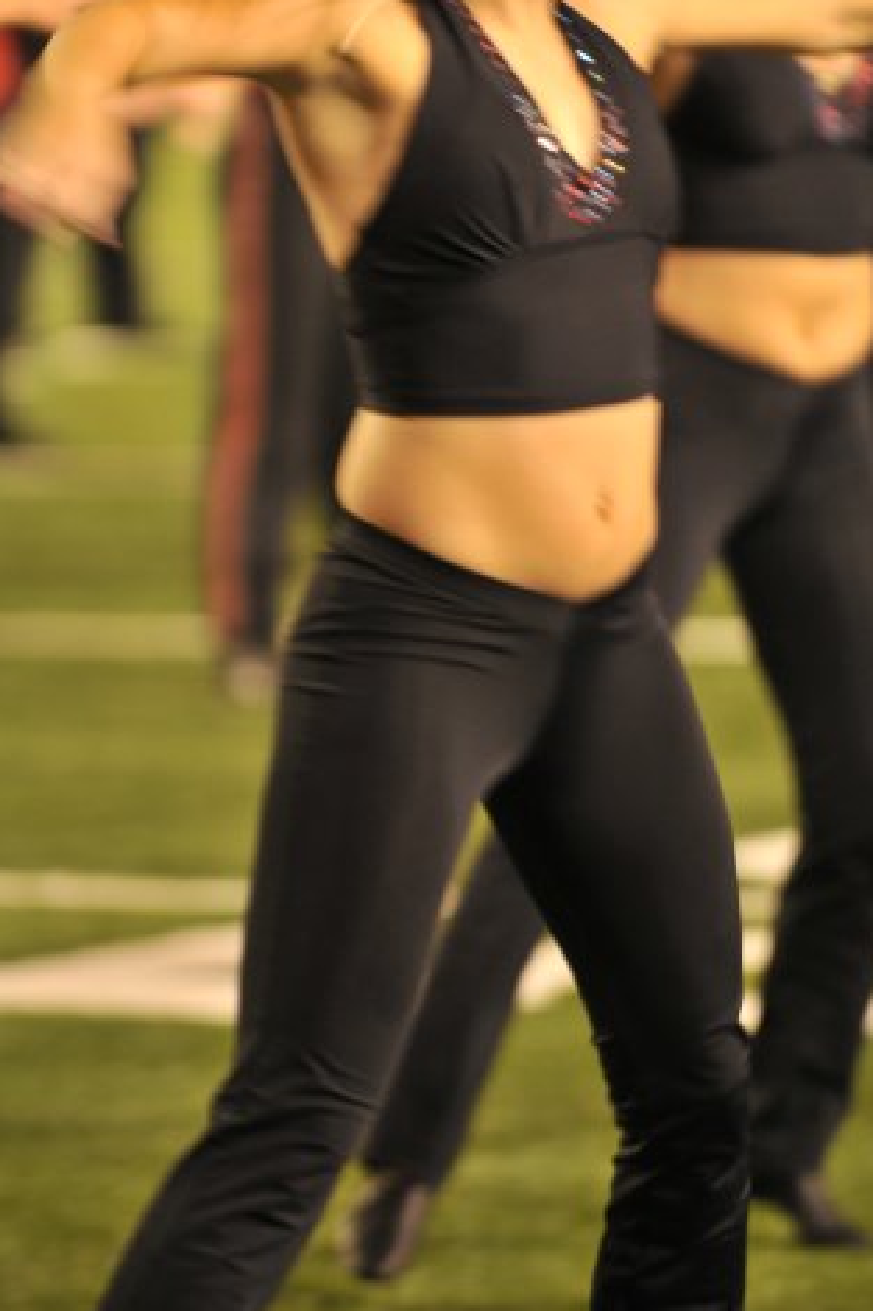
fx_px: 13941
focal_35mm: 383
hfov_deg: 3.6
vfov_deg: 5.4
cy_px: 497
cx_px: 411
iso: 450
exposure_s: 1/60
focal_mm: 200
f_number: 2.8
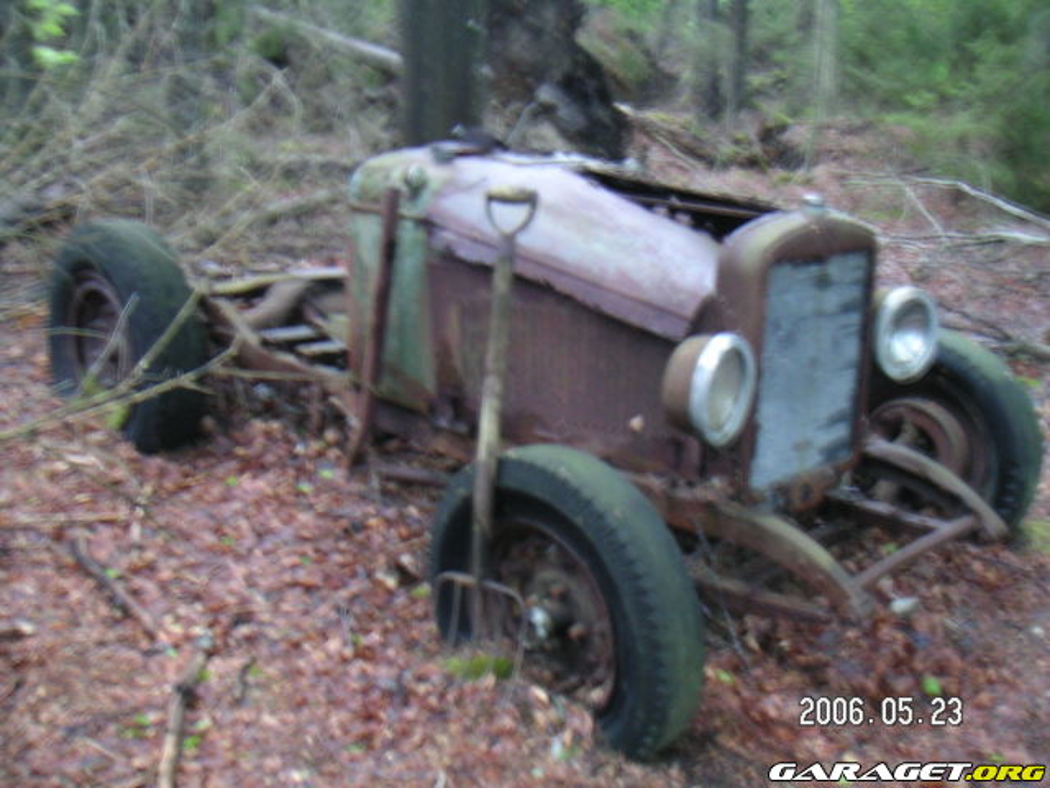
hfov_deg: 49.0
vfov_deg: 37.7
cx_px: 525
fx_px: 1153
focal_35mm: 38
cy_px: 394
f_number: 2.8
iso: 100
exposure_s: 1/1.6
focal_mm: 6
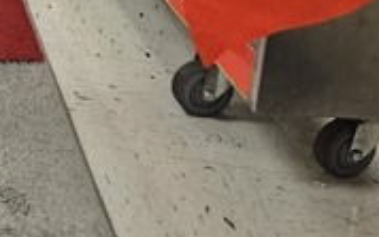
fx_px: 1445
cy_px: -414
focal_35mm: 140
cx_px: -496
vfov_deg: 8.2
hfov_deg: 12.3
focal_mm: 5.4
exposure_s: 1/120
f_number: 1.8
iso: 320
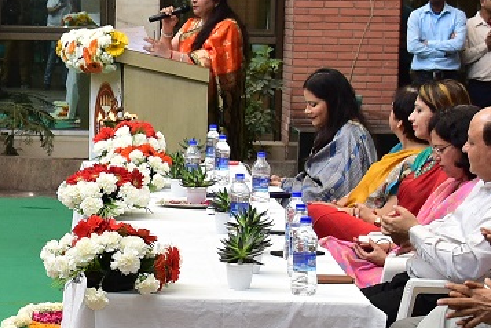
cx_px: -245
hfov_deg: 12.2
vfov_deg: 8.6
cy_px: 208
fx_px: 2182
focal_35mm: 160
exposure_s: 1/160
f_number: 5.6
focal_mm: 31
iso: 400
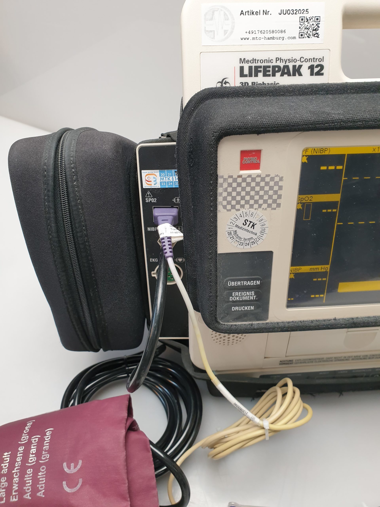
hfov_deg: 53.1
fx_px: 381
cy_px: 254
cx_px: 190
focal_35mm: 26
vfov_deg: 67.3
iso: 100
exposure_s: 1/50
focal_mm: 4.3
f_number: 2.4
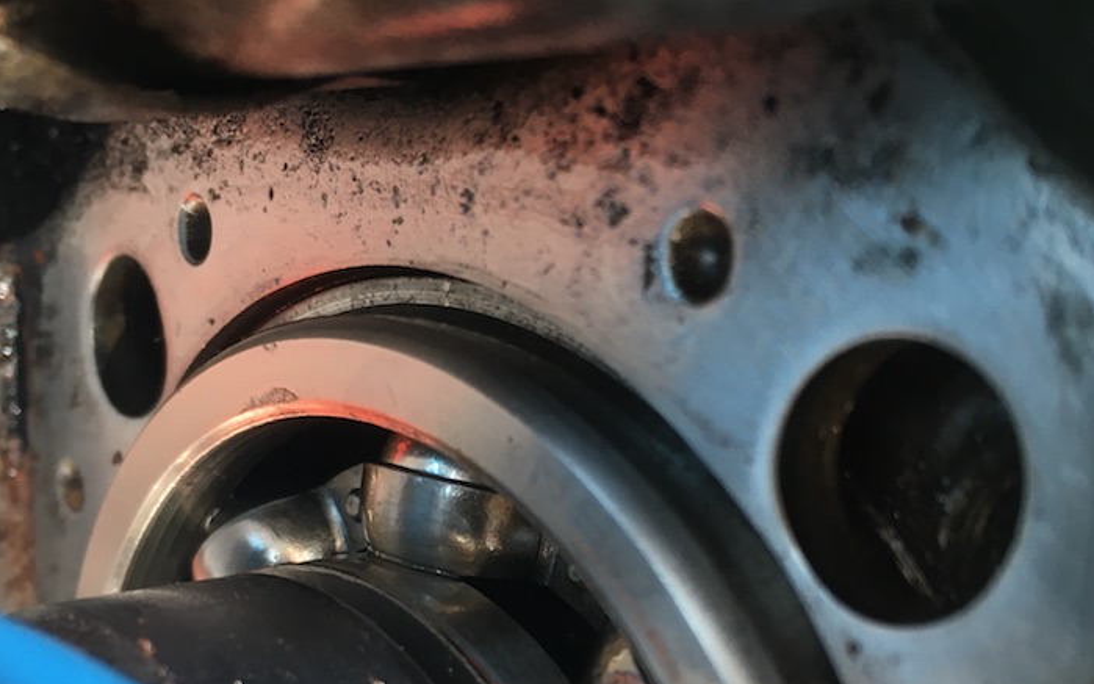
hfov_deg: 45.3
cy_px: 595
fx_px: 1312
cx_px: 560
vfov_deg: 28.3
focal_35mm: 44
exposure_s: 1/33
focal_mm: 4.15
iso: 32
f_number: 2.2
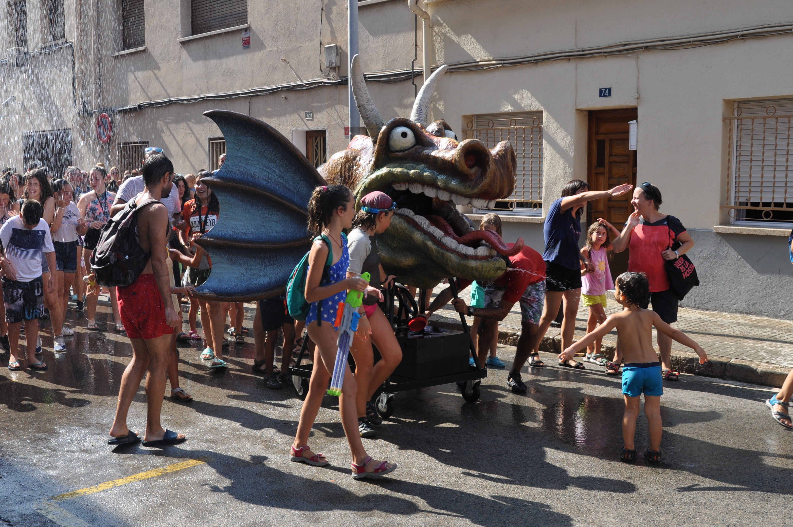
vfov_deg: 30.4
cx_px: 305
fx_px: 968
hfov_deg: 44.2
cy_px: 262
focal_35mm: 44
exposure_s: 1/250
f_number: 8
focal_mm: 22
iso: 200
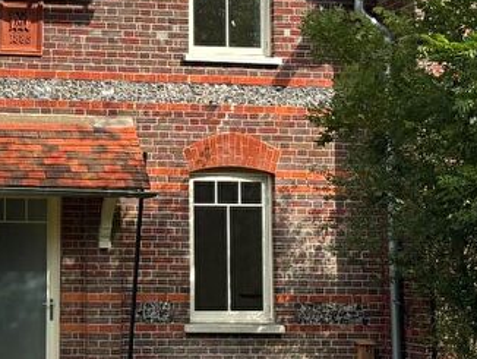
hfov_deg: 18.8
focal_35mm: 103
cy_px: 105
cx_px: 63
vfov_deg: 14.3
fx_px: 1420
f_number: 1.78
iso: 64
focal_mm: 6.76
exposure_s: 1/3096
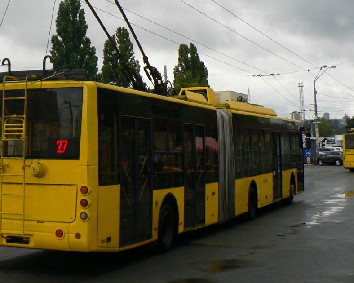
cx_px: 111
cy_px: 77
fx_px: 608
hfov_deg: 32.2
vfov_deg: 26.0
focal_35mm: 58
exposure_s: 1/320
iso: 80
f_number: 2.8
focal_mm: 6
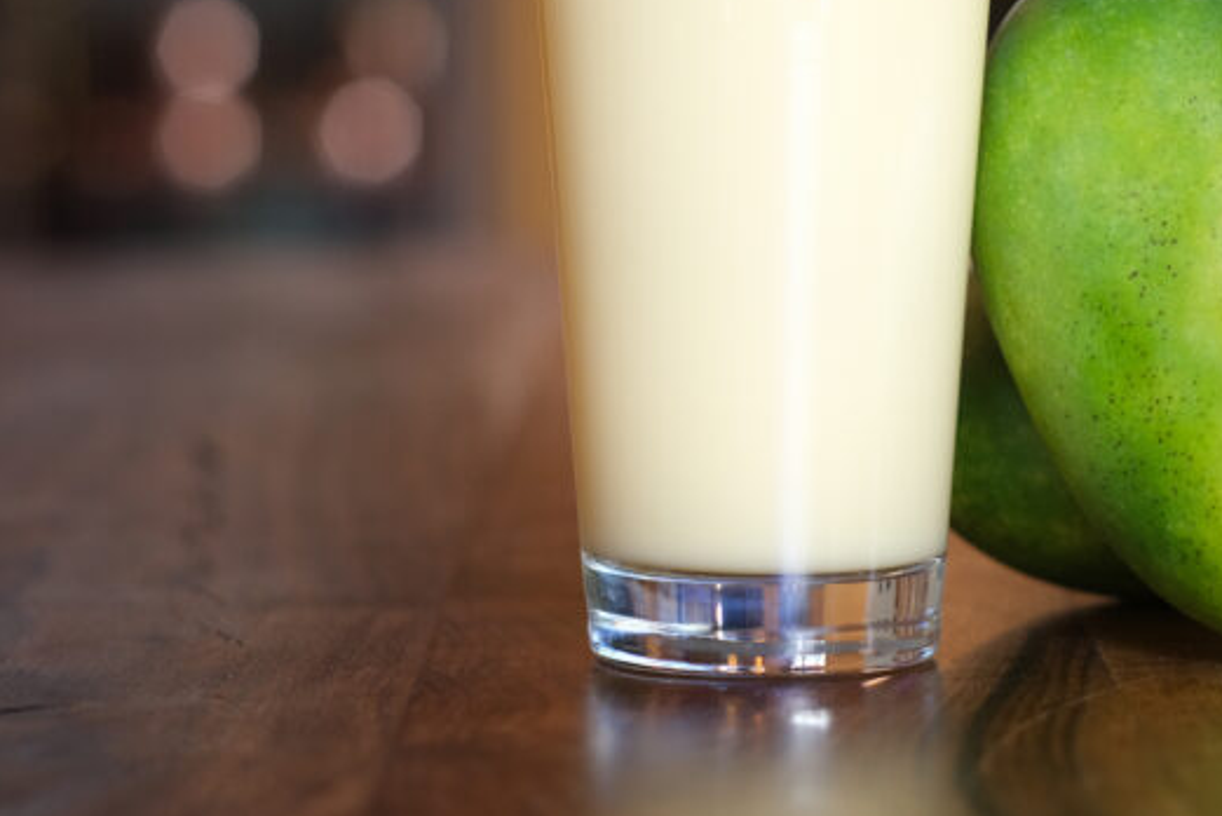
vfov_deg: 8.3
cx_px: 1009
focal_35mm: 165
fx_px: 5604
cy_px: 53
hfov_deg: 12.4
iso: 500
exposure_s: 1/60
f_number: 2.8
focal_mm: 56
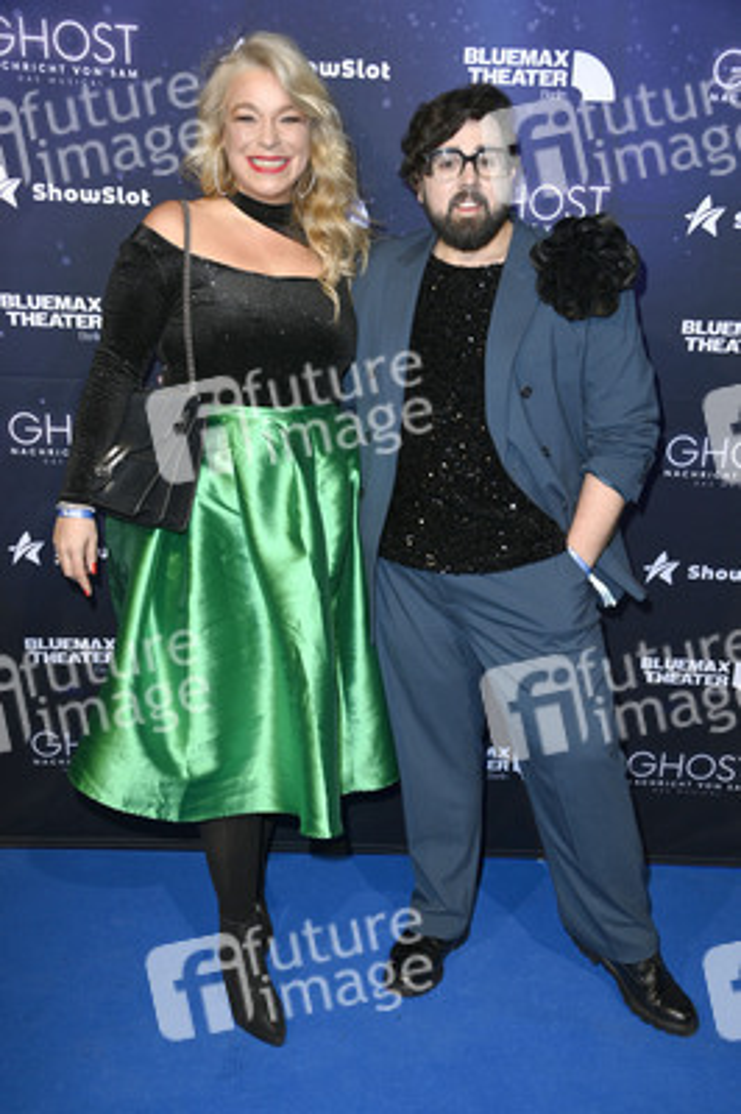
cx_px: 370
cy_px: 557
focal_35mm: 38
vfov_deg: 50.7
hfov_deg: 35.0
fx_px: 1175
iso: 1000
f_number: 5.6
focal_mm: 38
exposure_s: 1/125
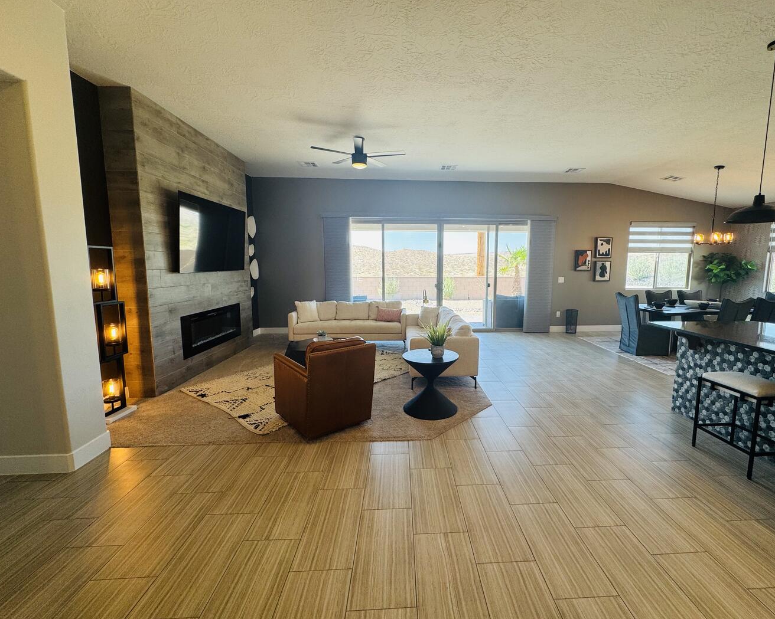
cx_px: 421
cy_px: 306
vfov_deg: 84.0
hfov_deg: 96.6
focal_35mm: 15
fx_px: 344
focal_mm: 2.22
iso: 64
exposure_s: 1/120
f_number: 2.2
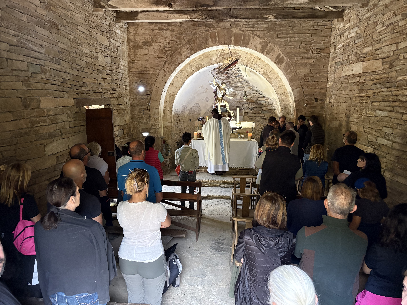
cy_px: 152
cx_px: 204
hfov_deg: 67.3
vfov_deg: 53.1
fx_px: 306
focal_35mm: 26
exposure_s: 1/41
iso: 500
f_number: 1.6
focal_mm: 5.96
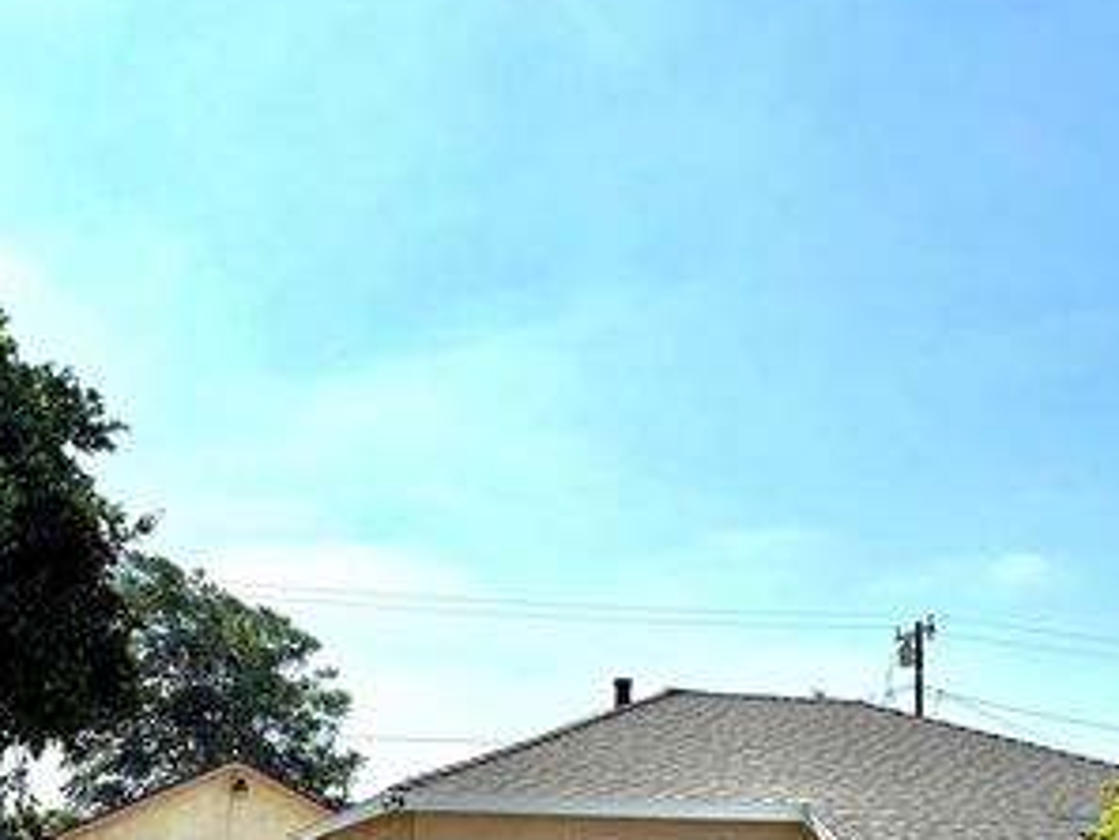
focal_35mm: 48
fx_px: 1552
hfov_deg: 39.5
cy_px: 782
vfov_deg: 28.9
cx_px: 652
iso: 80
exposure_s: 1/8130
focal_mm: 6.76
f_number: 1.78
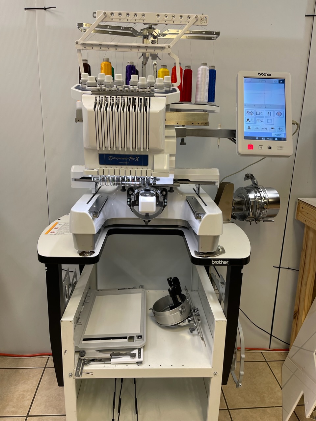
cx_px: 158
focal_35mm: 26
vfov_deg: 67.3
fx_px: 316
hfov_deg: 53.1
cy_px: 210
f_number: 1.6
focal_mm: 5.1
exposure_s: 1/60
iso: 80
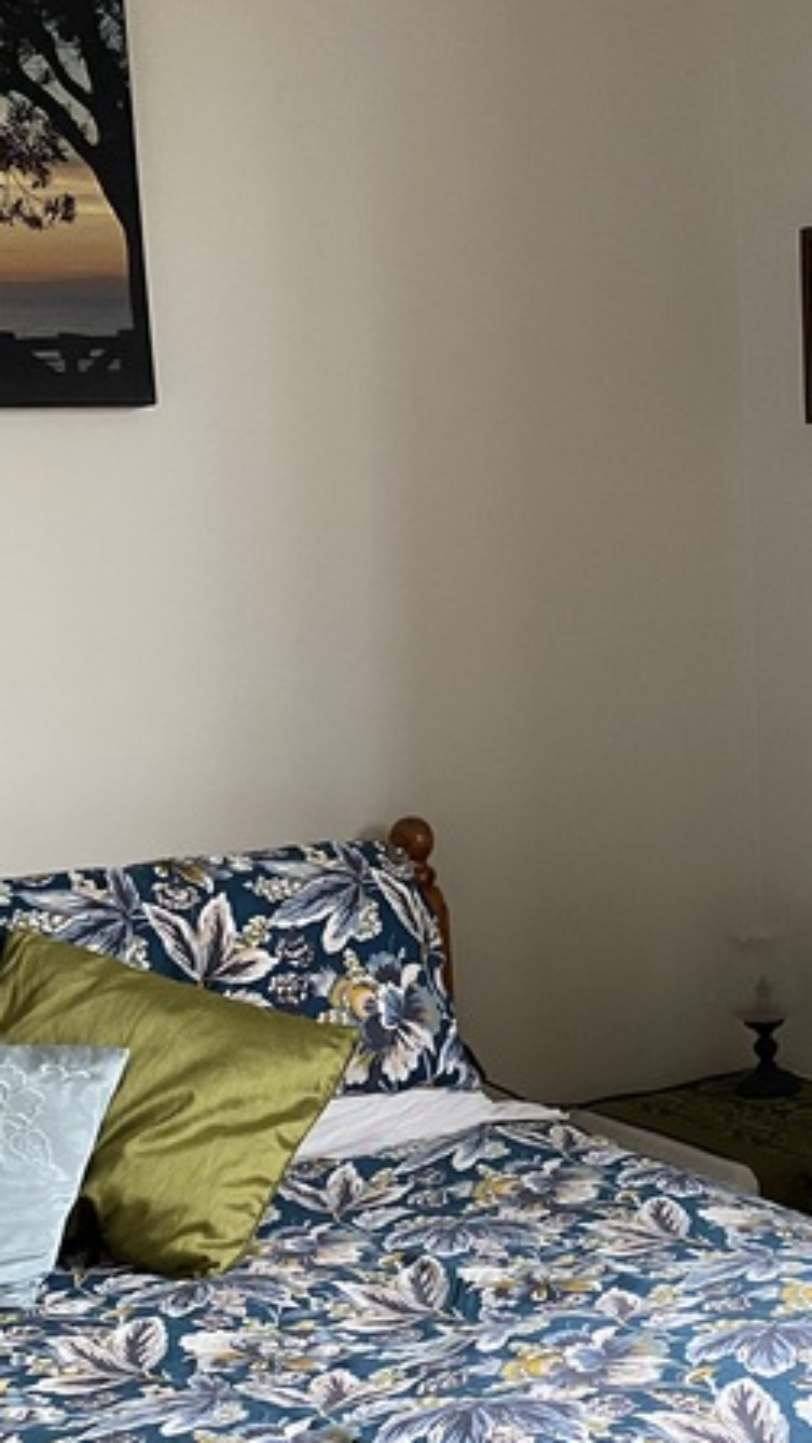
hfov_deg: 18.3
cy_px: 1071
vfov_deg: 31.8
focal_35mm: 65
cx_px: 712
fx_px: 2487
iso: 125
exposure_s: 1/60
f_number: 1.8
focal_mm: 4.25
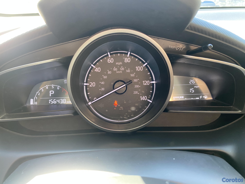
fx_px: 184
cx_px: 122
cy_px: 92
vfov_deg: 53.1
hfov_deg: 67.3
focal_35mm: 26
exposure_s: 1/60
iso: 160
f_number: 1.8
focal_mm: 4.25
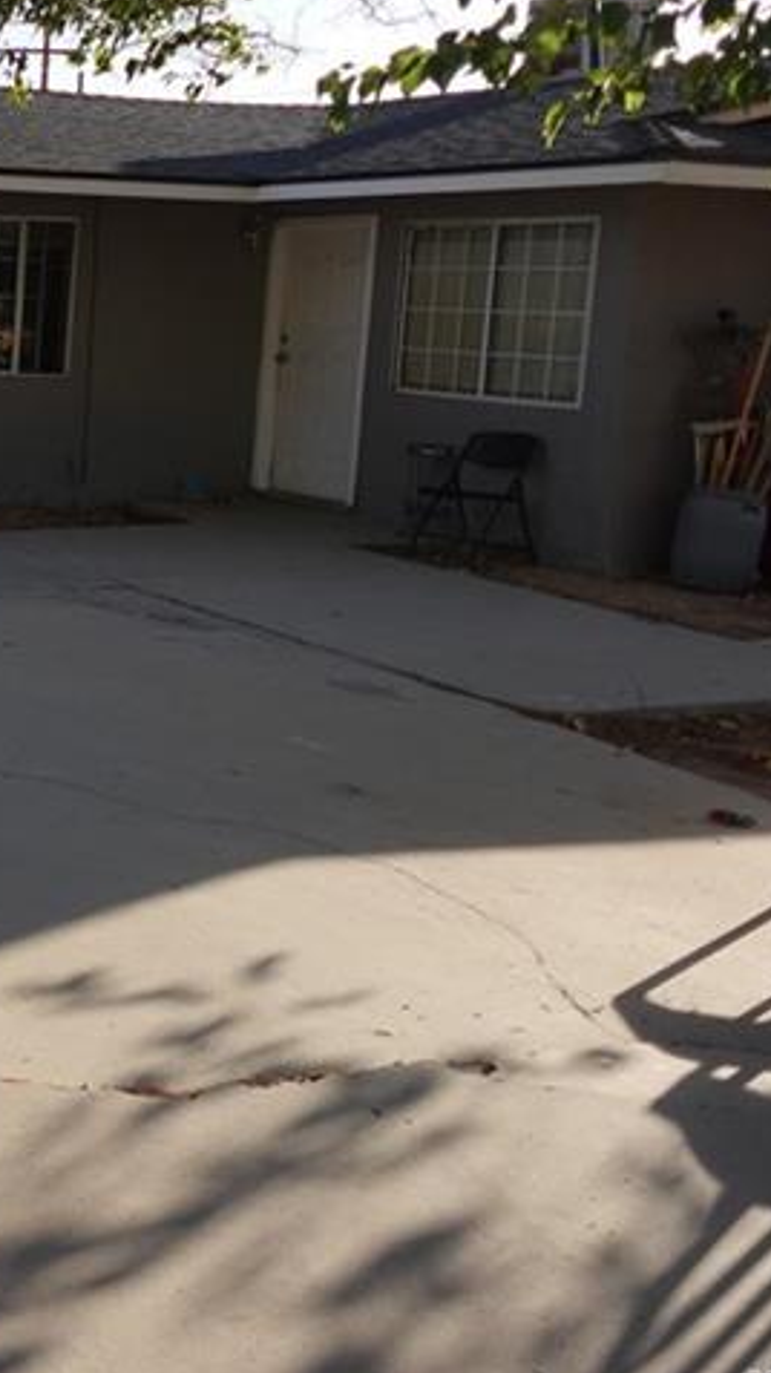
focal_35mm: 45
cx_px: -596
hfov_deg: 19.9
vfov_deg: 44.6
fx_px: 1637
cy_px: 429
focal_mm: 7.6
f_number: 2
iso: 125
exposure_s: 1/2000
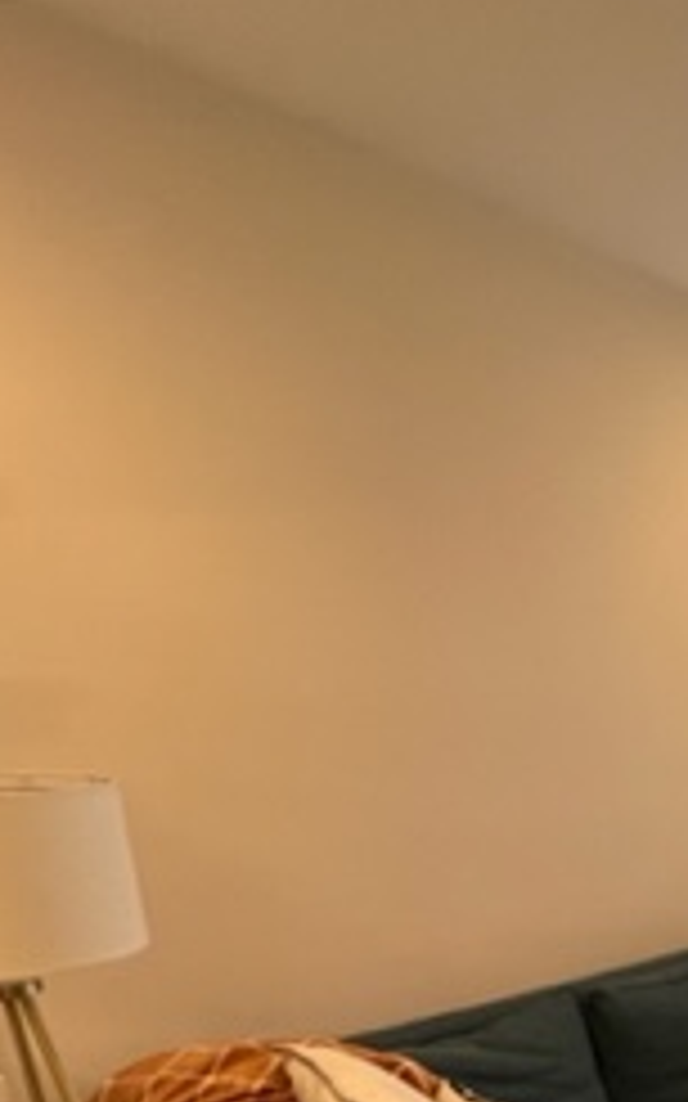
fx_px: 1081
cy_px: 1053
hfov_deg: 26.9
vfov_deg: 46.9
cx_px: 989
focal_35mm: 36
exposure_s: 1/120
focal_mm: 1.57
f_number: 1.8
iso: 125
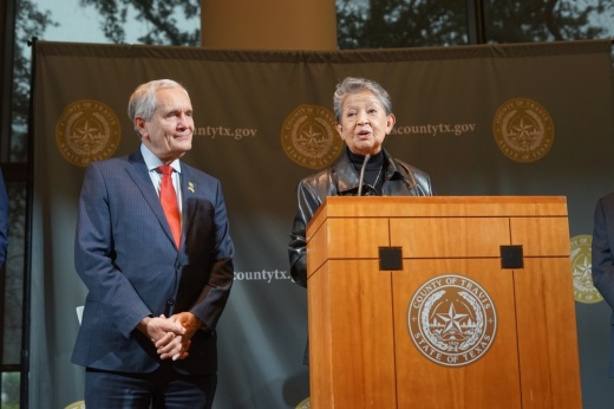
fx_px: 852
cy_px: 204
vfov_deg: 27.0
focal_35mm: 50
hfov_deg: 39.6
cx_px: 307
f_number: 4
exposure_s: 1/160
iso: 1600
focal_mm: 50
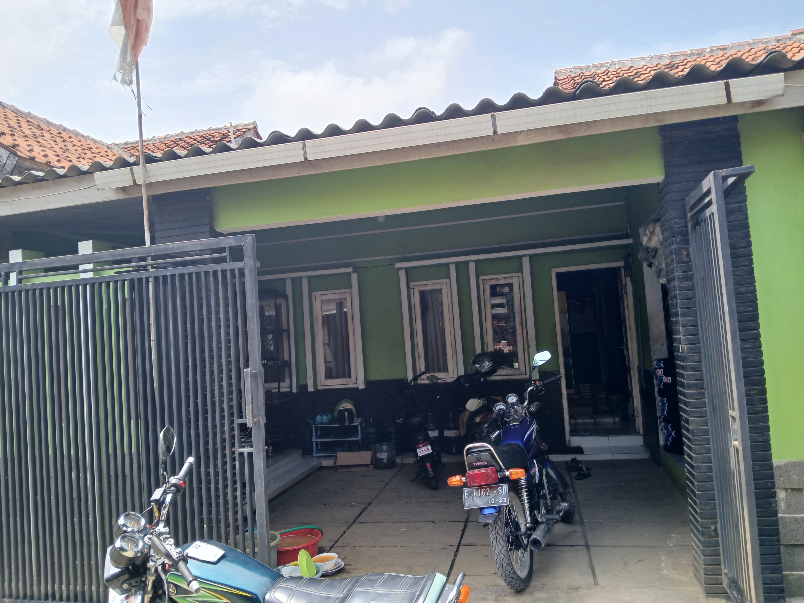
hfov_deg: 67.3
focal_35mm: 26
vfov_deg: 53.1
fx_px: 604
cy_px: 302
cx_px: 402
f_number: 1.8
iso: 20
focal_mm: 3.98
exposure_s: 1/208
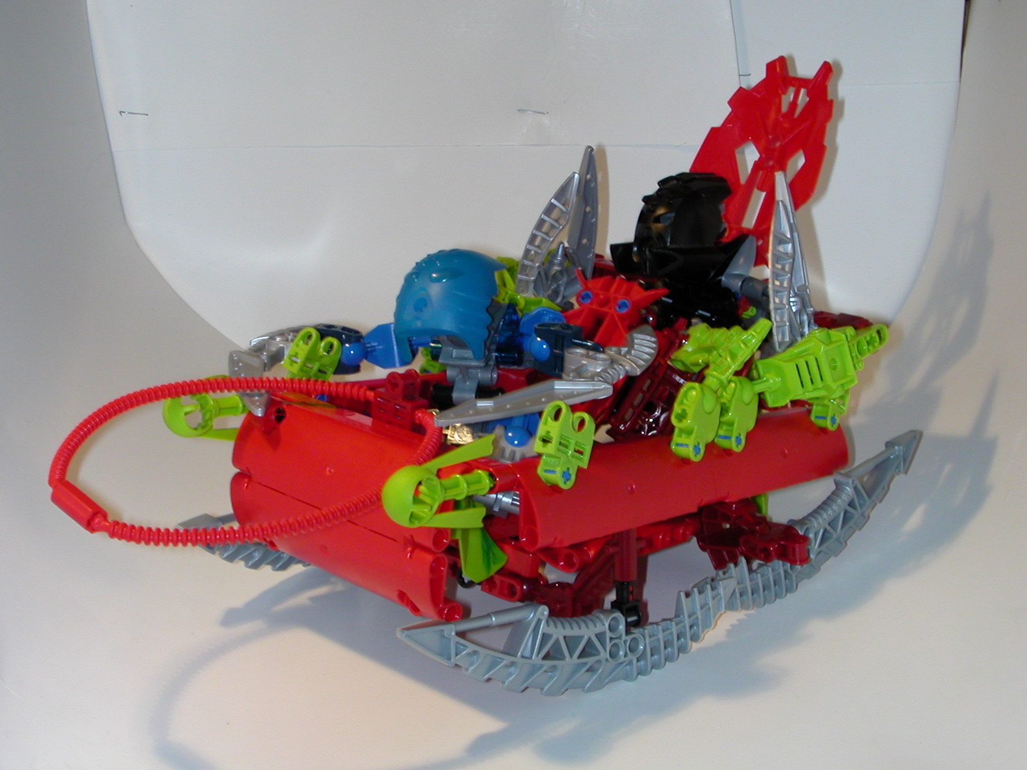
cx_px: 514
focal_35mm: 49
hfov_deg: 38.9
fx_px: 1454
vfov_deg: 29.7
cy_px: 385
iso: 100
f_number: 5.2
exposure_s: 1/30
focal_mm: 7.5
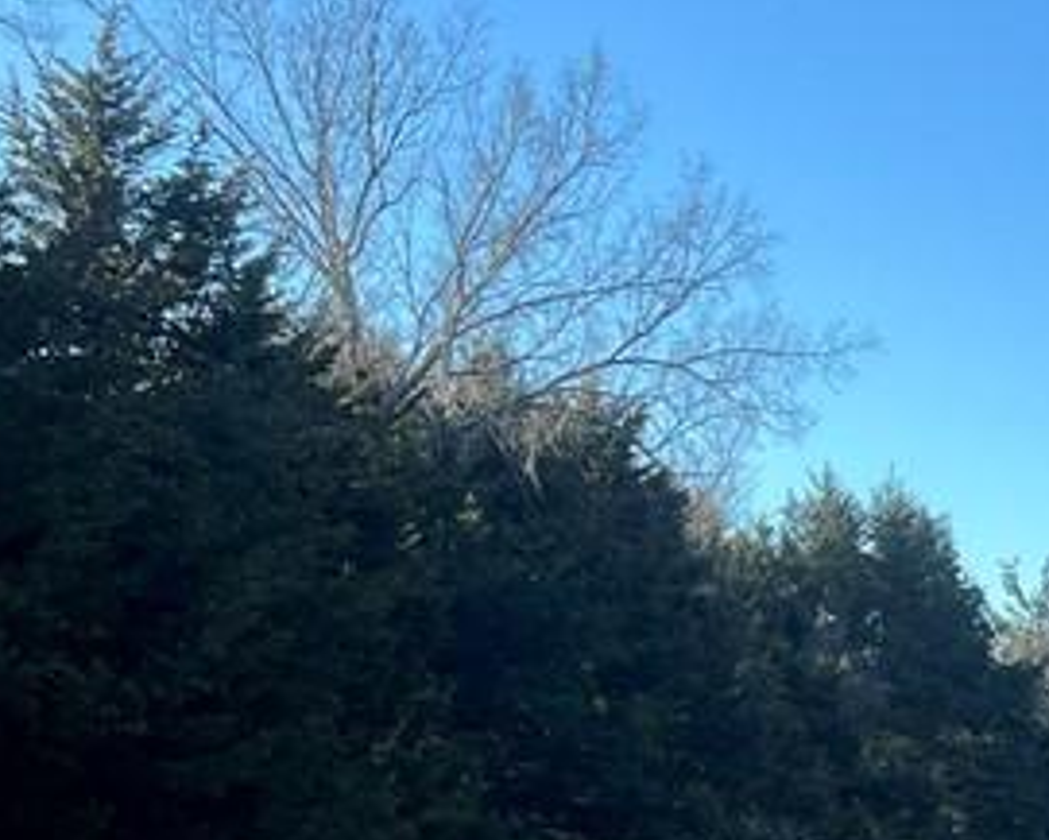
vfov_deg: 15.5
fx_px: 2982
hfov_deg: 17.6
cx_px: 1633
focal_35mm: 96
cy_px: 983
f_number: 1.5
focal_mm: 5.7
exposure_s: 1/1449
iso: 50
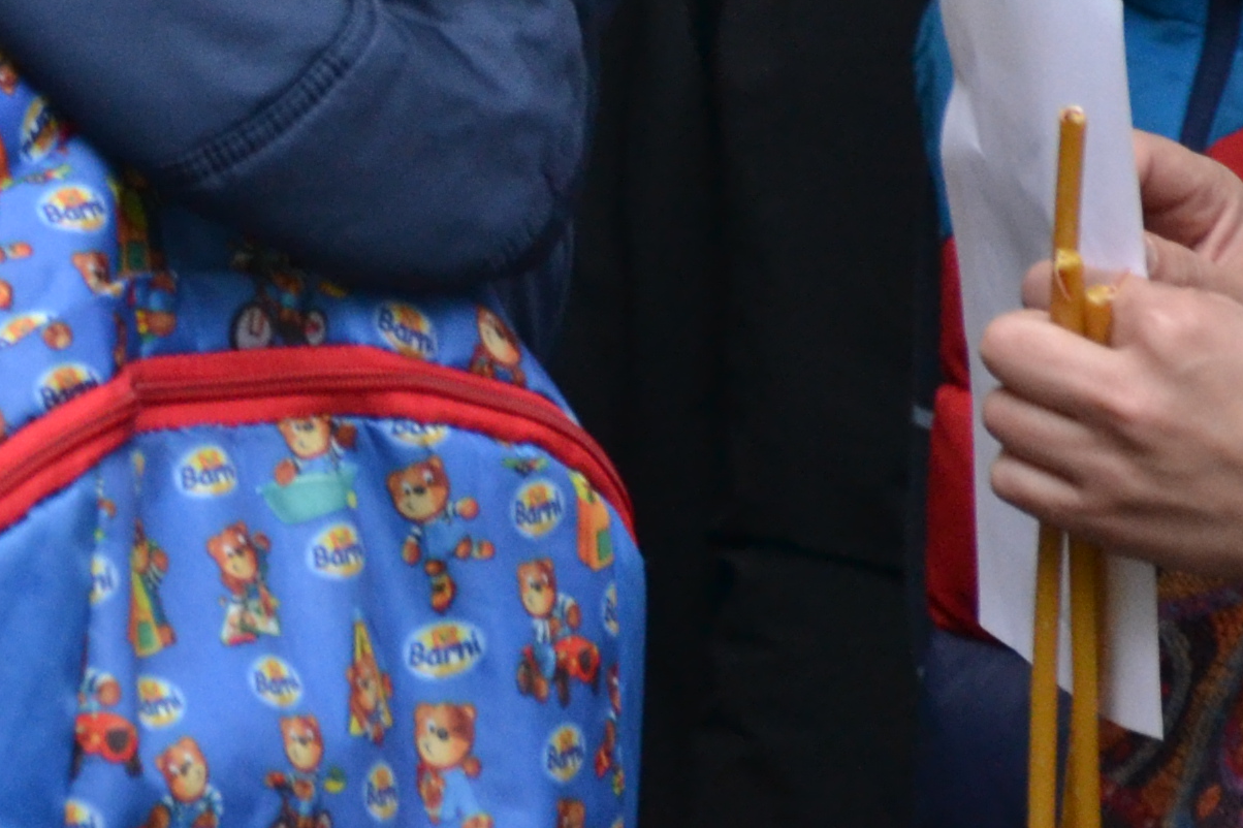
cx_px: -421
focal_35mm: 804
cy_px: -593
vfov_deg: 1.7
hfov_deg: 2.6
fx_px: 27751
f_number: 5.6
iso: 800
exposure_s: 1/160
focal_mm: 140
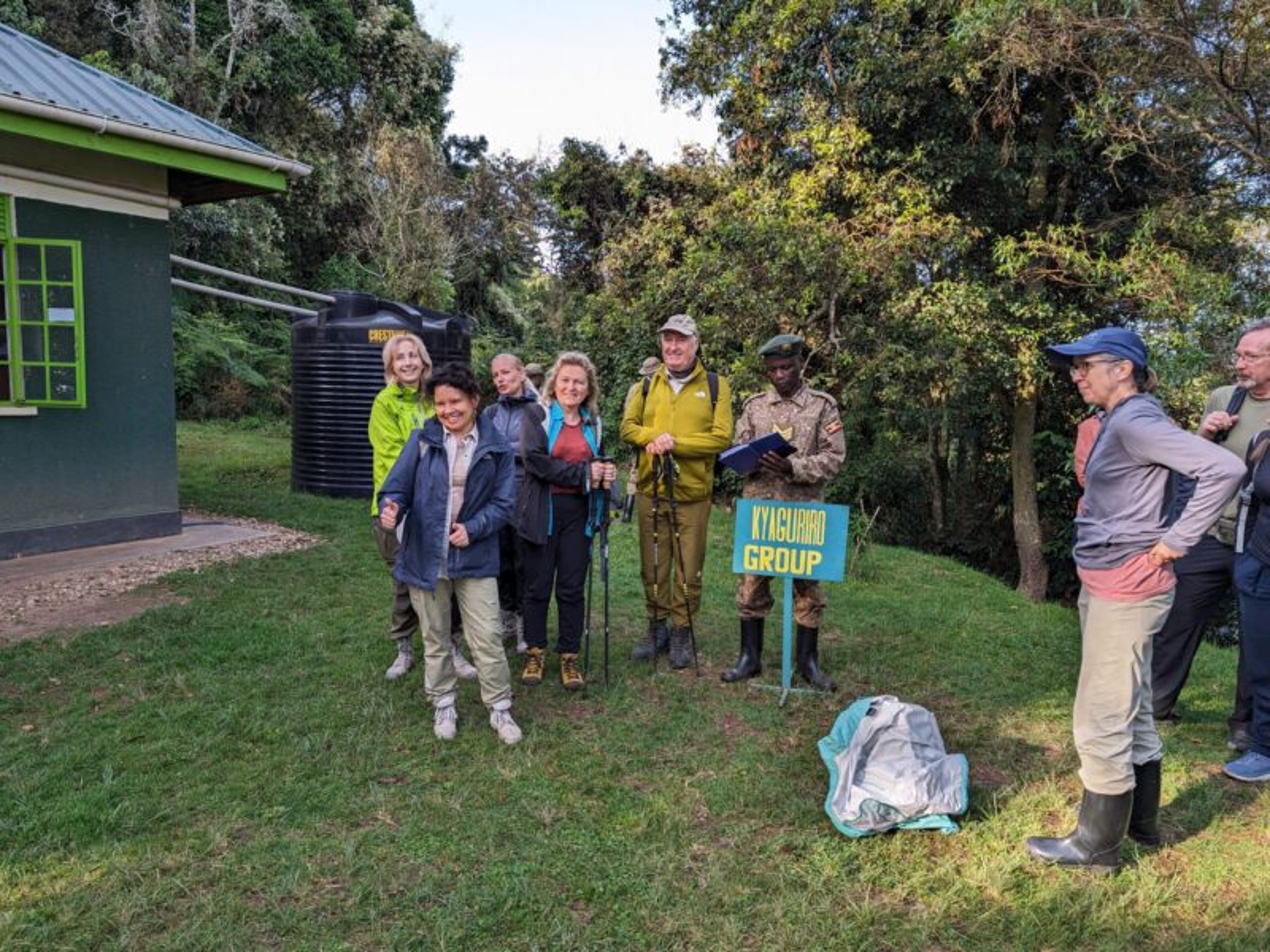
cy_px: 476
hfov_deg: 71.6
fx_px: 881
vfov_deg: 56.8
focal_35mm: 24
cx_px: 635
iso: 16
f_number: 1.68
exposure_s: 1/122
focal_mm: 6.9
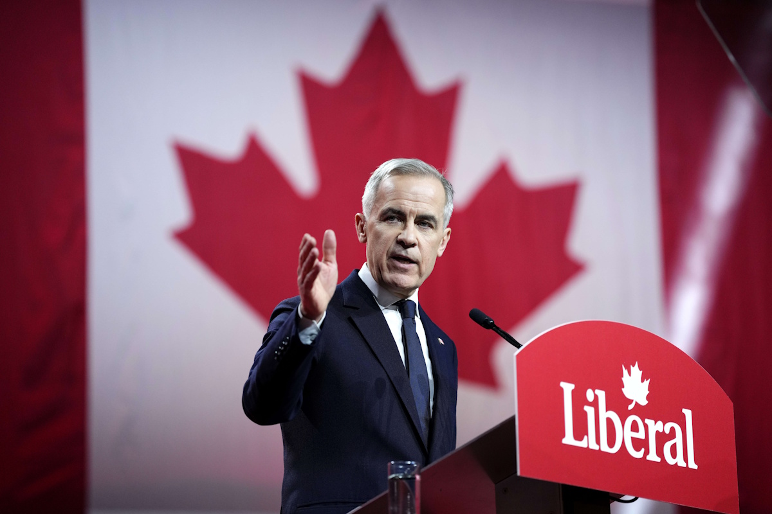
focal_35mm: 157
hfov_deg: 13.1
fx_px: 3367
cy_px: 257
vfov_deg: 8.7
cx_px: 386
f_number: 2.8
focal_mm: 157
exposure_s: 1/500
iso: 1600
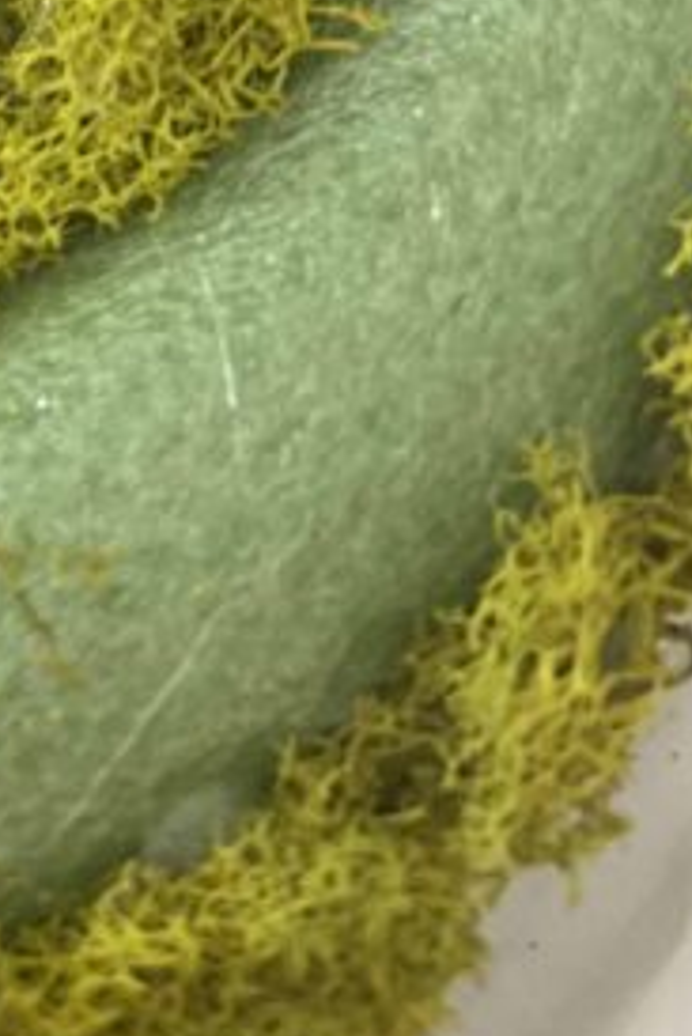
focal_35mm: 101
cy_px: -423
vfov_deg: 18.4
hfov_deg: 12.2
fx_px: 2908
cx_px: -658
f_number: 1.5
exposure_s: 1/106
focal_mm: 5.7
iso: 125
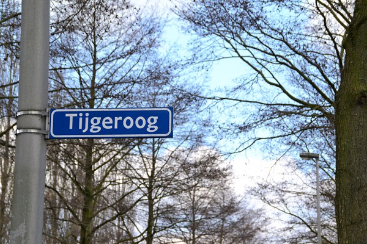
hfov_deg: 20.0
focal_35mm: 102
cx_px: 184
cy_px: 122
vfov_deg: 13.4
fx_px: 1040
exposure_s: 1/1600
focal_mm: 68
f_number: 10
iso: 1600
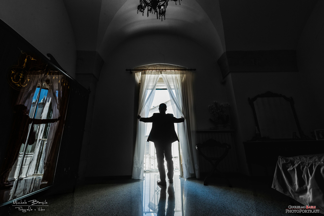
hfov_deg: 104.3
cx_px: 162
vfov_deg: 81.2
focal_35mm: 14
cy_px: 108
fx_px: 126
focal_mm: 14
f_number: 10
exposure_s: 1/200
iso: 1000
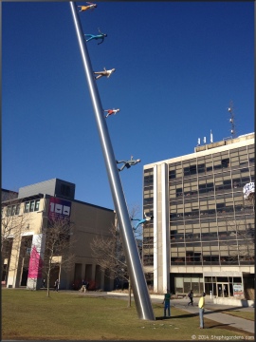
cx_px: 128
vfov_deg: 52.6
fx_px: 345
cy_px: 171
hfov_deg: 40.7
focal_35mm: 35
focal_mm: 4.28
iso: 64
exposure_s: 1/1905
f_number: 2.4
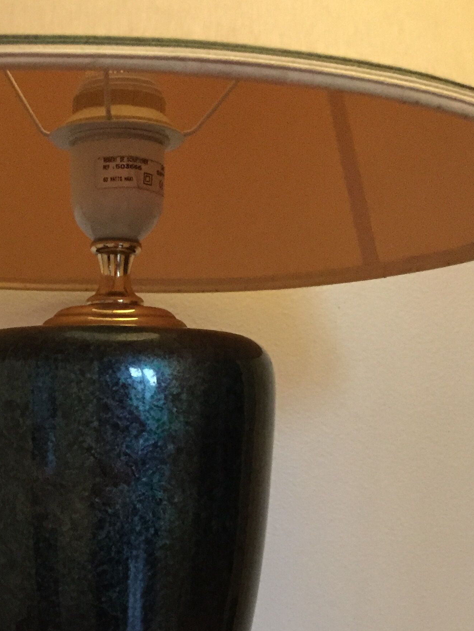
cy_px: 518
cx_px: 105
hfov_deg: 26.6
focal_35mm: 54
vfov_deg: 34.3
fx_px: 986
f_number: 2.2
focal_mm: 4.15
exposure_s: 1/15
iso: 400
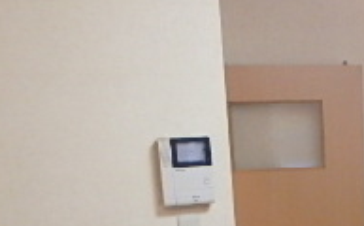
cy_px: 284
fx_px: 733
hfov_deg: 25.2
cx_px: 432
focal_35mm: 74
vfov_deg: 16.7
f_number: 3.5
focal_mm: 3.7
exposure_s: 1/30
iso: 500
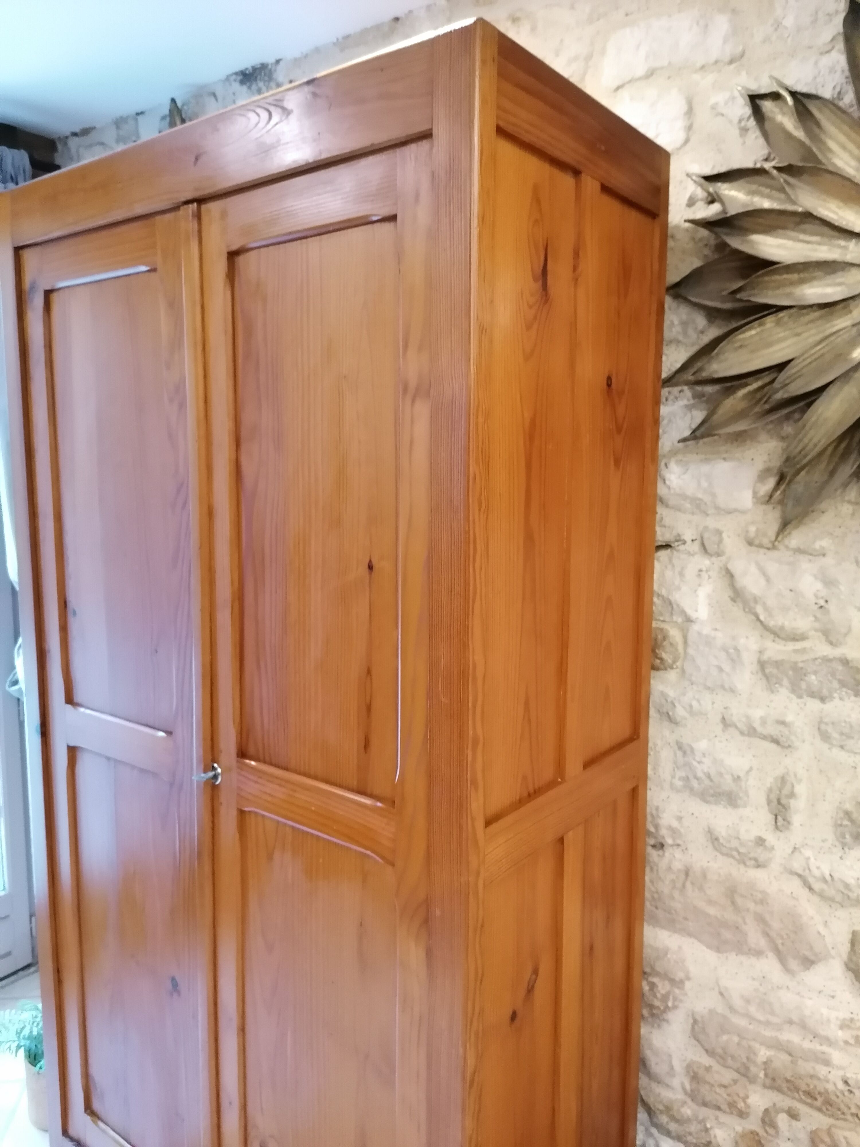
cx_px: 430
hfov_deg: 51.4
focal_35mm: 27
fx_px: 894
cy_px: 574
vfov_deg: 65.3
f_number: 1.8
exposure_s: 1/16.7
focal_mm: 4.75
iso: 640
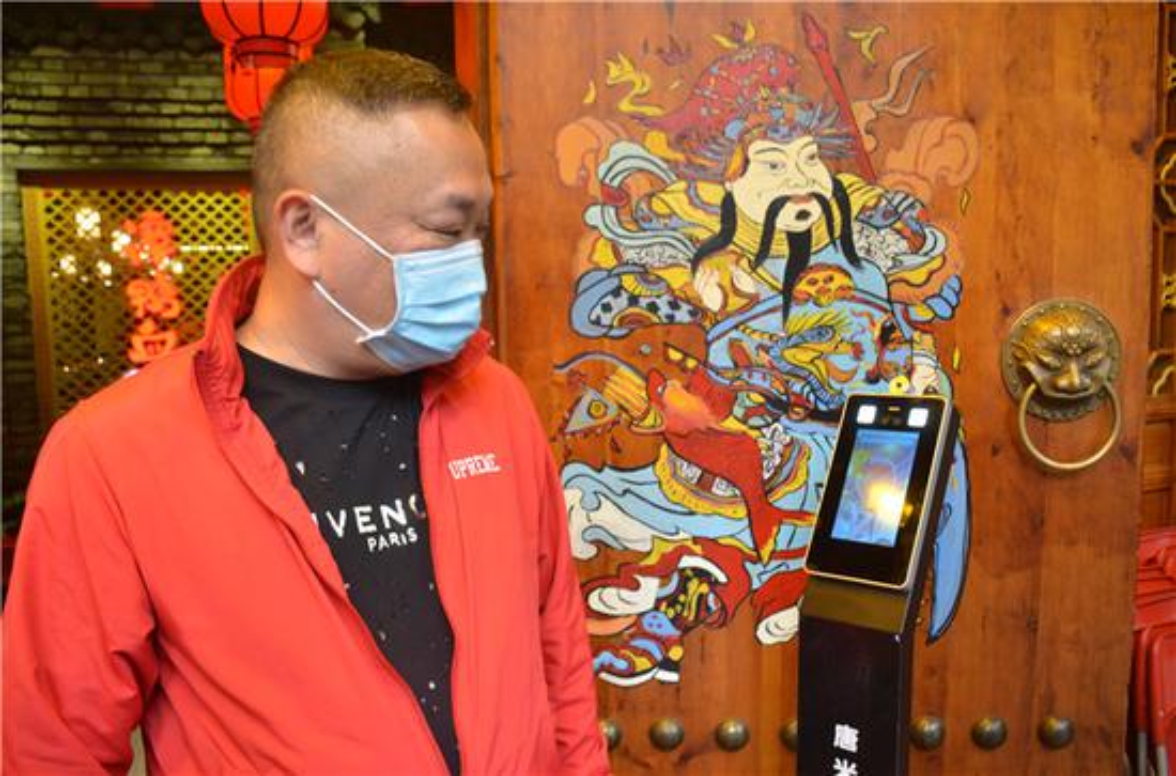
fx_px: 879
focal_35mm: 27
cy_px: 388
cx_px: 588
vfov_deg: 47.6
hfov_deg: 67.5
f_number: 4.5
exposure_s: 1/80
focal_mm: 18
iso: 400
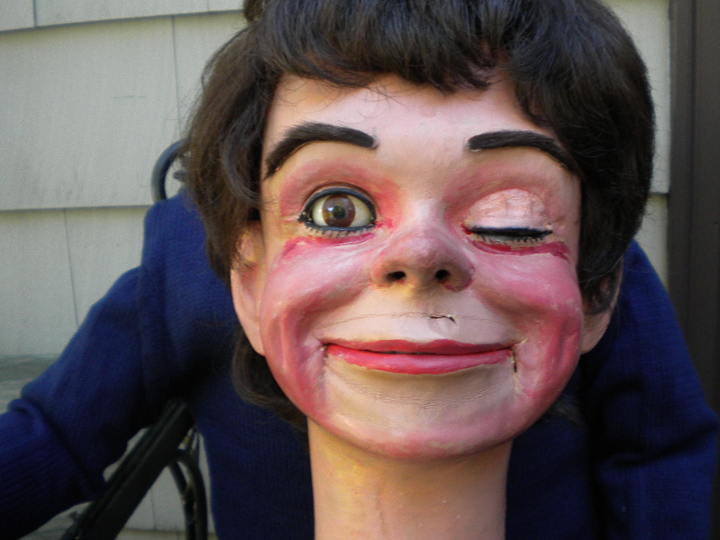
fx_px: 853
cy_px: 291
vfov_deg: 35.1
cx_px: 411
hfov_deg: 45.6
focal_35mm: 41
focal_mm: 6.3
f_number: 3.1
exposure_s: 1/60.7
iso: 150
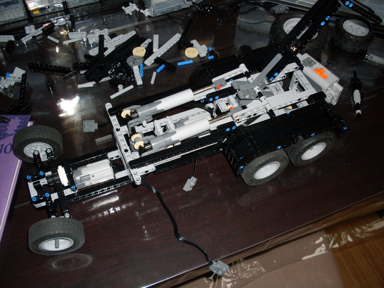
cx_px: 192
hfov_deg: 49.0
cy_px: 144
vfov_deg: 37.7
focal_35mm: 38
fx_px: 422
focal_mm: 6.3
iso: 100
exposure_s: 1/45
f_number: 2.8
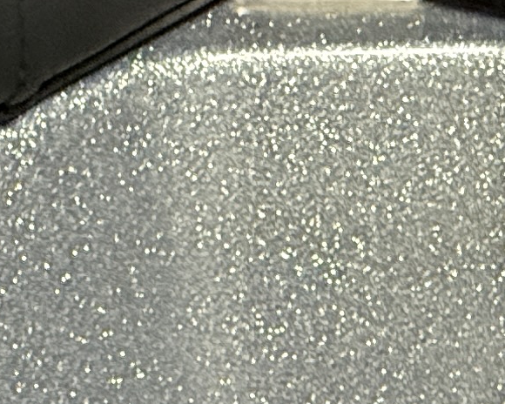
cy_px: 1064
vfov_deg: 11.9
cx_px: 367
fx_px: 1420
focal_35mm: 95
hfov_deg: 20.0
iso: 500
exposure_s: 1/60
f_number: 2.2
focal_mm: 2.22
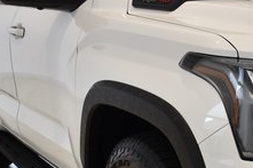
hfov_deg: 22.4
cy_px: 123
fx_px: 611
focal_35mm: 87
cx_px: 260
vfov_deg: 15.6
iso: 100
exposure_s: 1/60
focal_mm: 20
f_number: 4
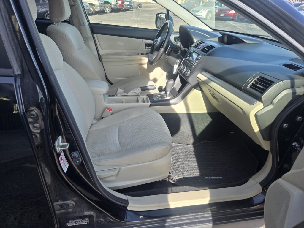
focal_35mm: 23
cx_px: 152
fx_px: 202
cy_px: 114
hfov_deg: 73.9
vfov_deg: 58.9
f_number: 1.8
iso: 80
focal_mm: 5.4
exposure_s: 1/1192
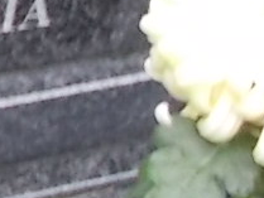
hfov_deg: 8.4
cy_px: -251
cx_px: -519
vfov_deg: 7.1
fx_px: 1519
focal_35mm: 199
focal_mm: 4.6
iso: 200
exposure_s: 1/15
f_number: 3.2
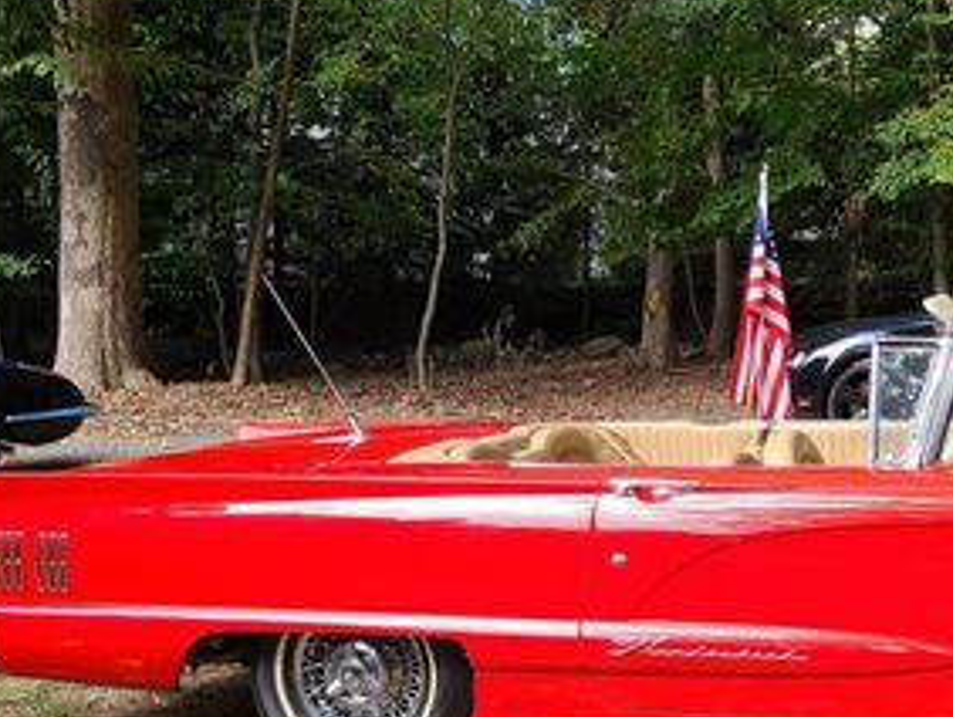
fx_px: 1626
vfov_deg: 24.8
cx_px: 845
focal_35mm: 59
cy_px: 436
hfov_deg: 31.3
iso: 40
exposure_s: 1/366
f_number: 1.8
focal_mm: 5.4
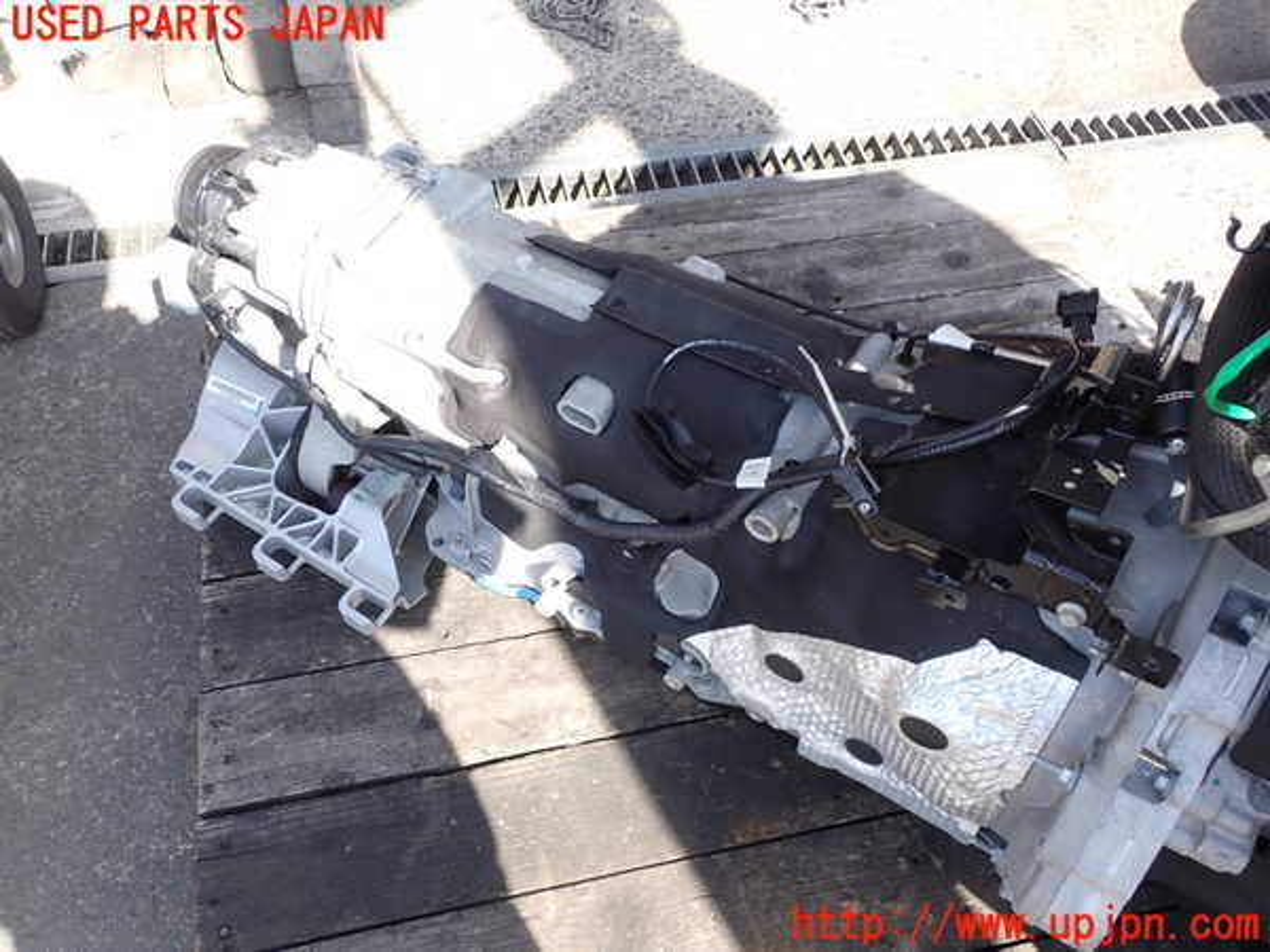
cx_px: 635
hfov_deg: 60.0
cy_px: 476
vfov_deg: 46.8
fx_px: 1101
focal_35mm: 30
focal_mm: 5.4
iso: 100
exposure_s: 1/200
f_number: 3.2
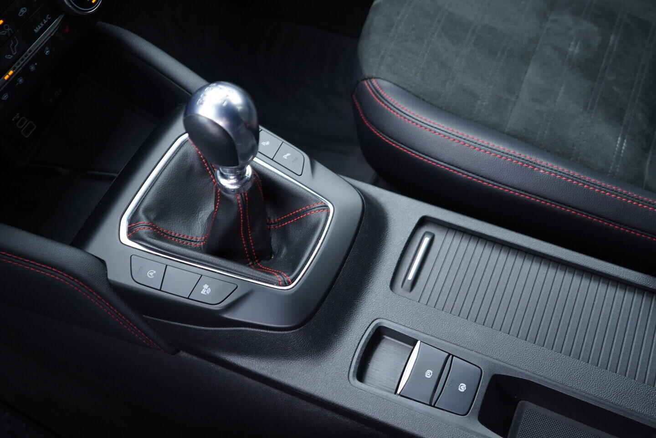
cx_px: 328
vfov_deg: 36.9
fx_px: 656
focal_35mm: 36
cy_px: 219
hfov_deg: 53.1
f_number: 2.8
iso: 320
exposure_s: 1/40
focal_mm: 24
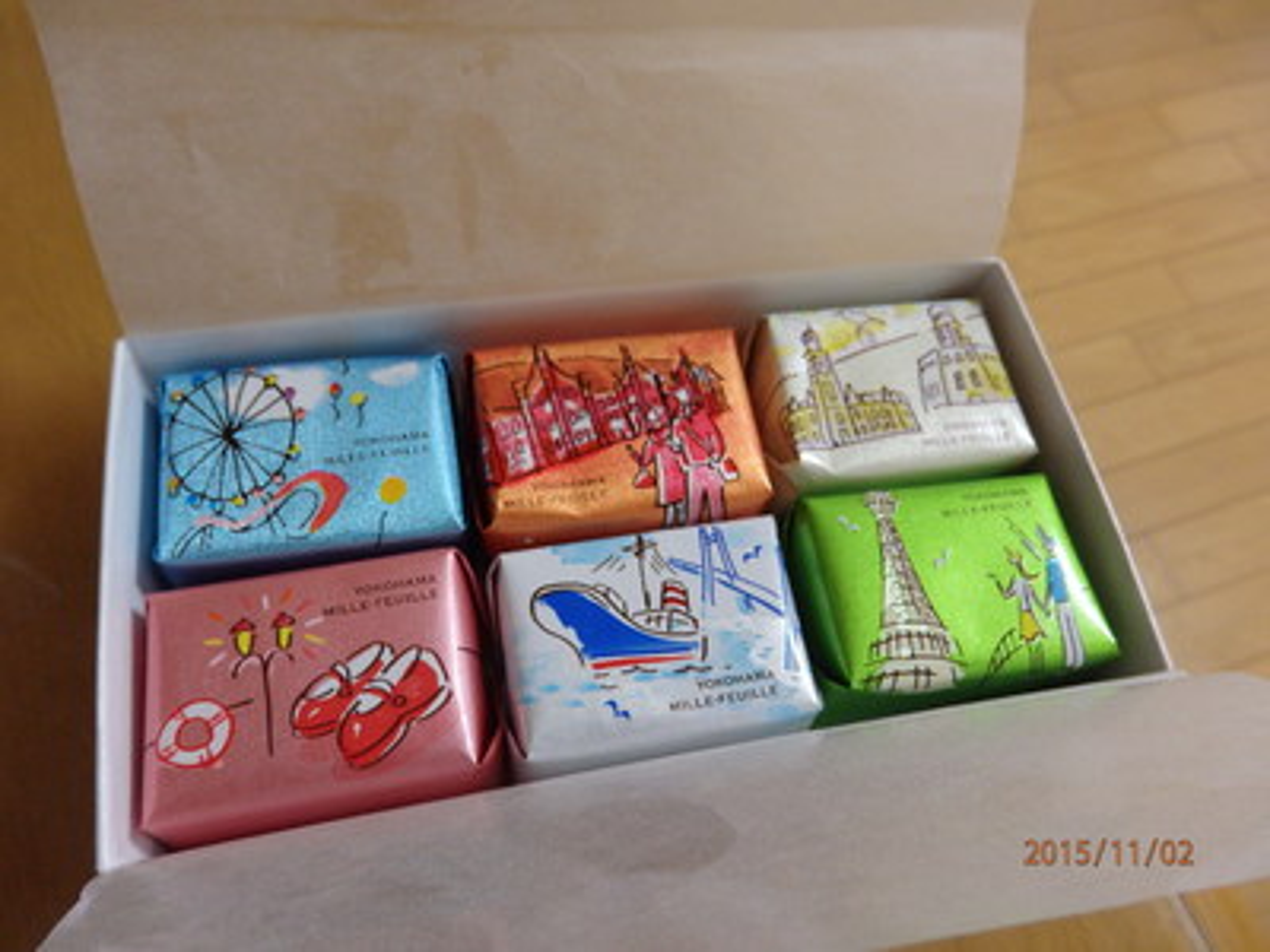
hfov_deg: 69.4
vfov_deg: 54.9
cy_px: 476
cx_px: 635
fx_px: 917
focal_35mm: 25
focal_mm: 4.5
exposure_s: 1/30
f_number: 3
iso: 400
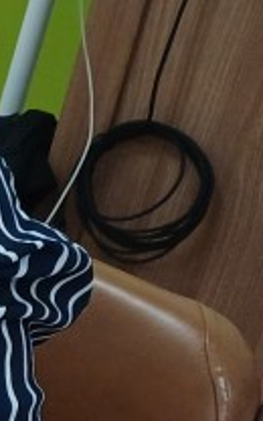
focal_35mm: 150
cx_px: -888
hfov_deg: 6.5
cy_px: 259
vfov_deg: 13.9
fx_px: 1720
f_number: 1.8
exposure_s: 1/60
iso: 100
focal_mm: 5.06
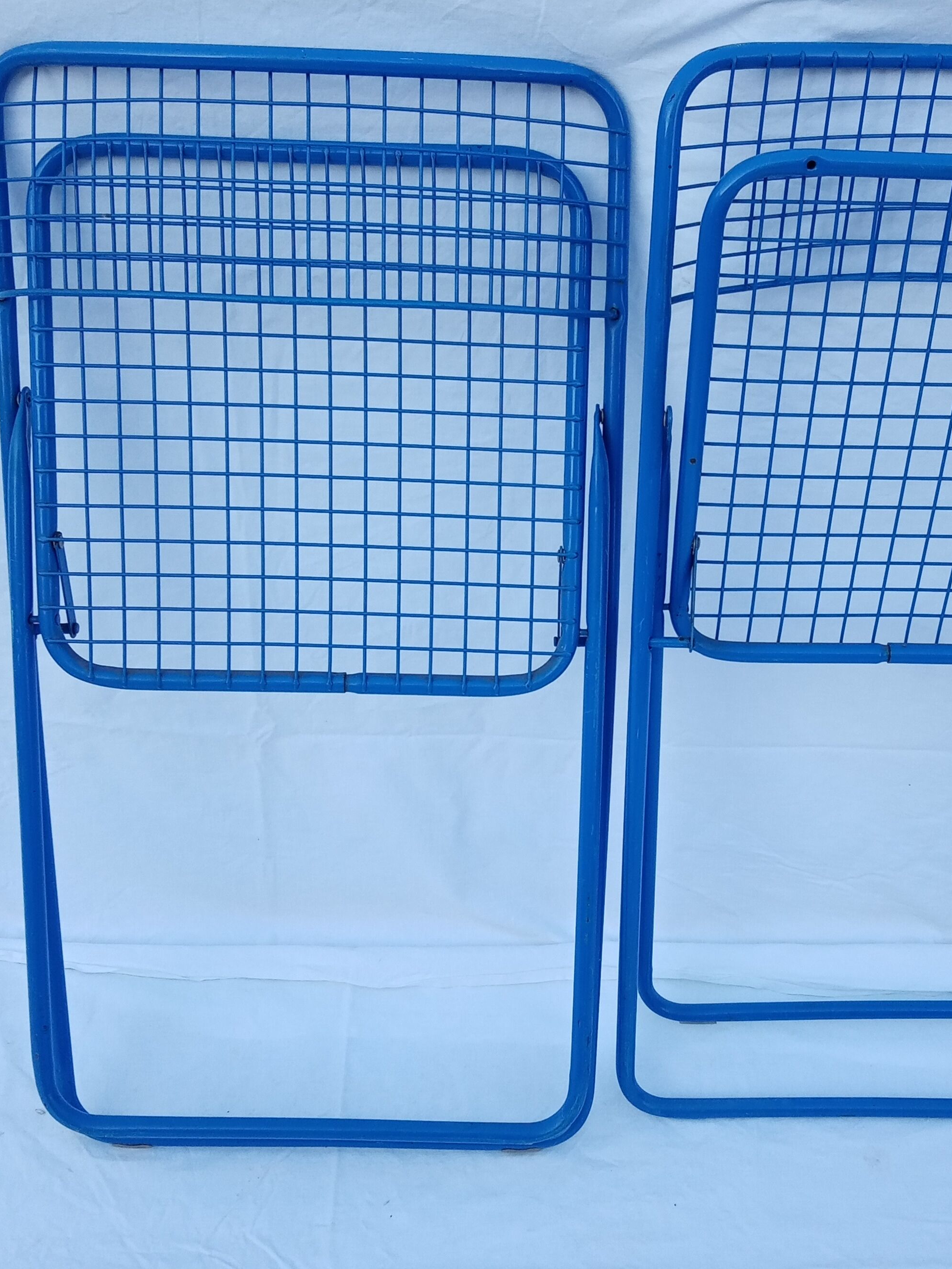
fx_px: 1503
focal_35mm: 41
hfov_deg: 34.9
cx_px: 610
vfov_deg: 45.8
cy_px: 623
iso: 110
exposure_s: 1/231
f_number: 1.8
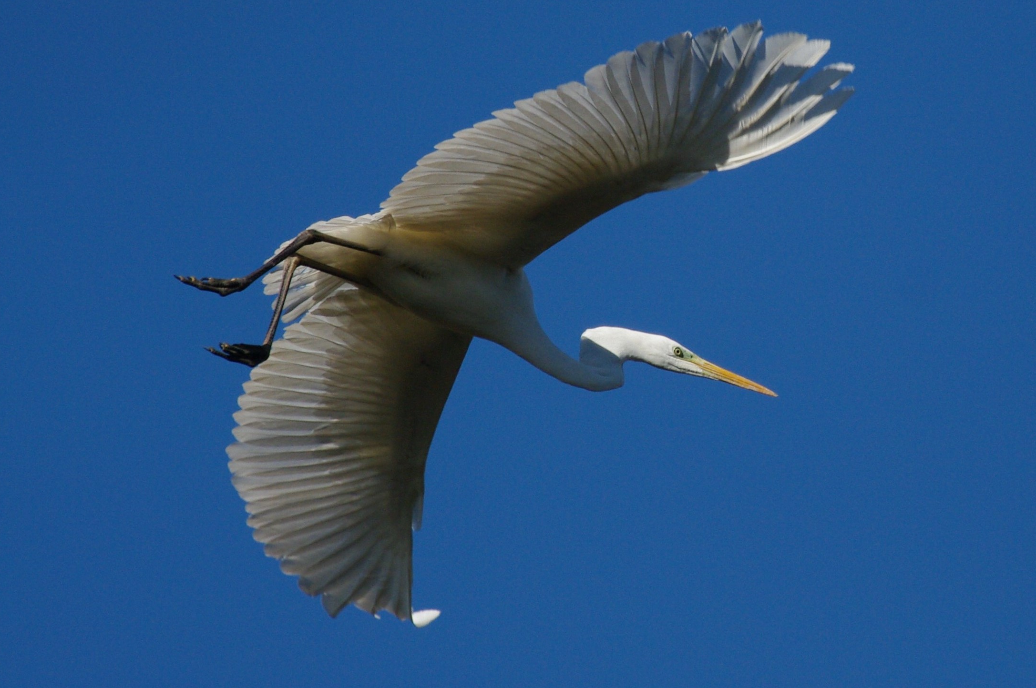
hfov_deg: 4.4
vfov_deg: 2.9
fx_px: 13626
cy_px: 339
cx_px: 524
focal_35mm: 474
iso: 400
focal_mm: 300
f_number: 5.6
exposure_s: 1/2000
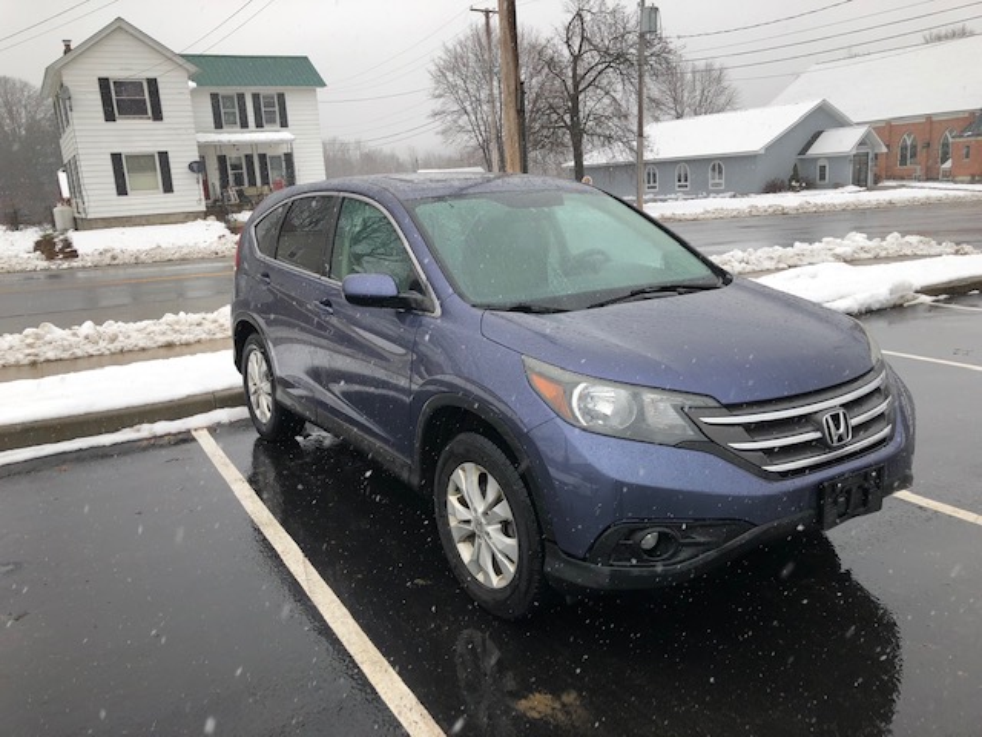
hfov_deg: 63.4
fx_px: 794
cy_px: 368
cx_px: 491
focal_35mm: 28
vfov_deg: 49.7
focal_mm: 4
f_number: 1.8
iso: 20
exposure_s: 1/302
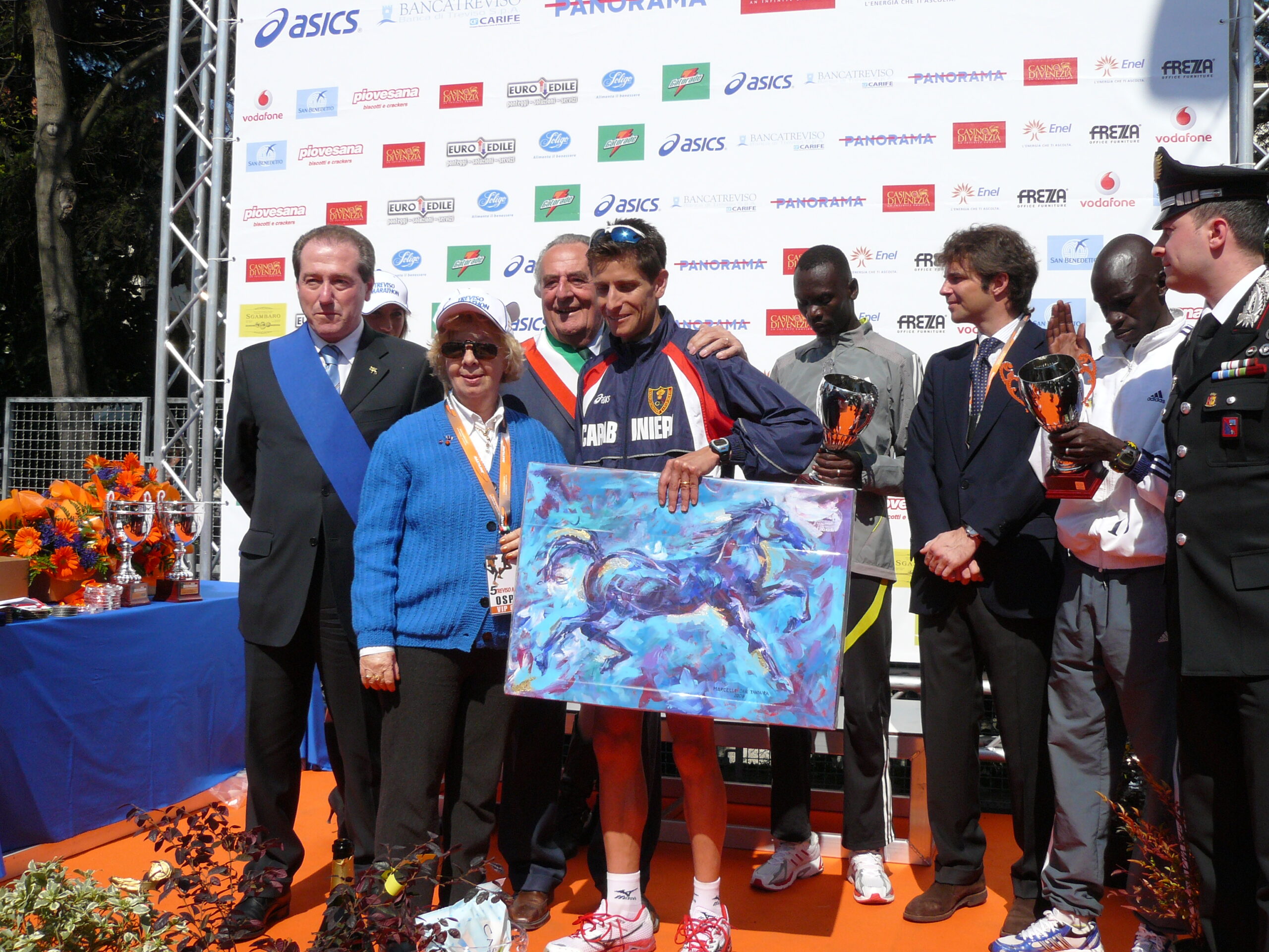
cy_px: 476
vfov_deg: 39.7
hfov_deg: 51.4
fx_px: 1320
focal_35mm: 36
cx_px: 634
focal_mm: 6
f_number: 5
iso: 100
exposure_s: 1/800
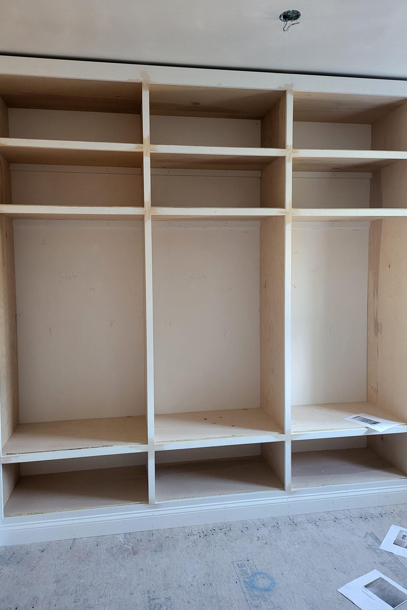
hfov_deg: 51.2
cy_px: 305
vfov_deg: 71.5
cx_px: 185
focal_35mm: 25
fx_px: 424
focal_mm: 5
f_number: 1.8
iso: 320
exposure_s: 1/40
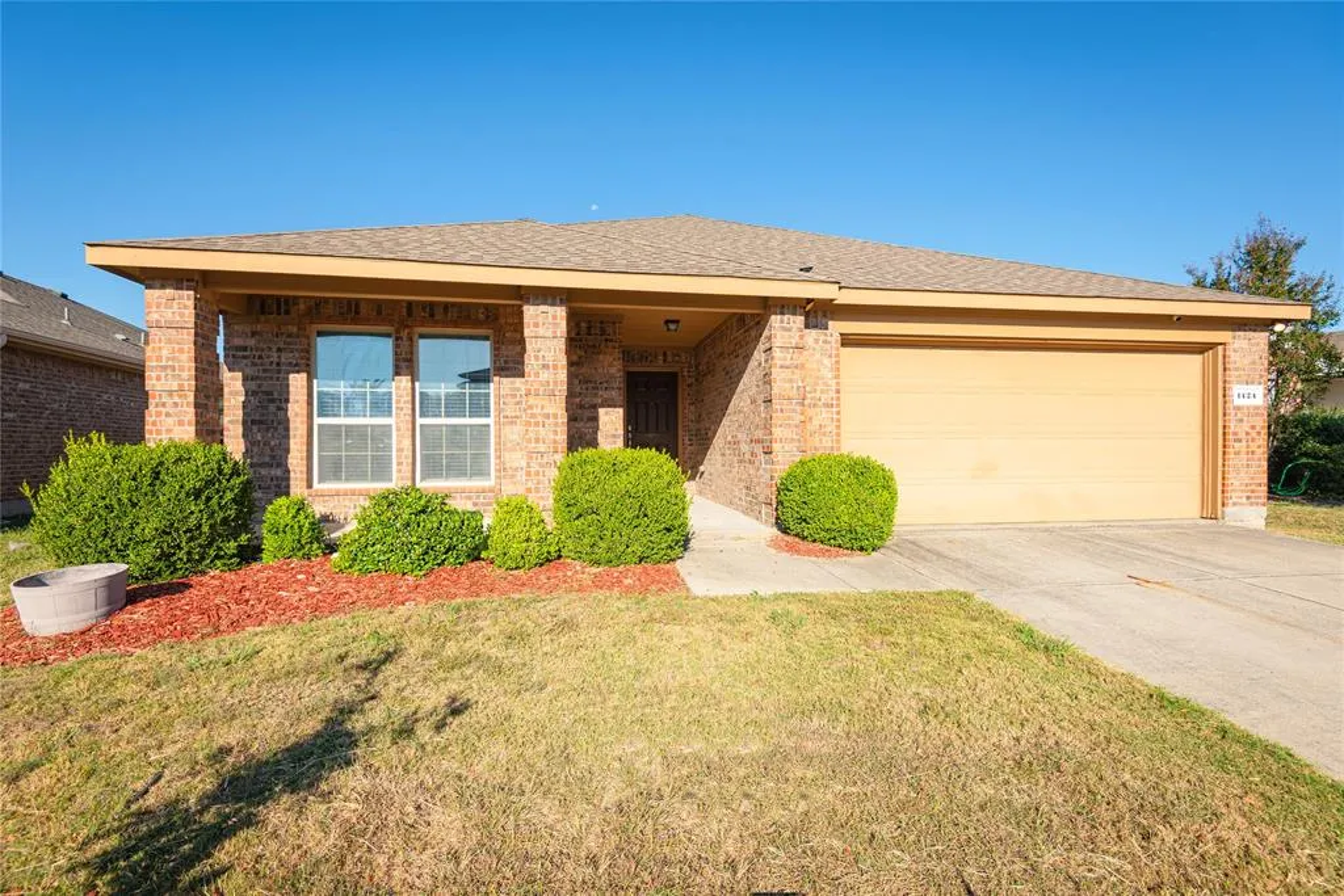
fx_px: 597
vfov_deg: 73.8
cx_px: 672
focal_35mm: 16
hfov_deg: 96.7
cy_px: 448
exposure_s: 1/320
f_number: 7.1
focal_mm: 16
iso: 100
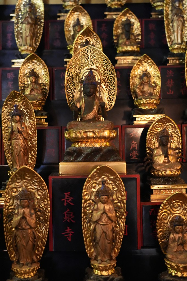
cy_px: 140
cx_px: 94
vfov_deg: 42.8
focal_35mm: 46
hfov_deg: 29.2
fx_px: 359
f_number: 4
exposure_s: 1/30
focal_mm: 46
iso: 12800
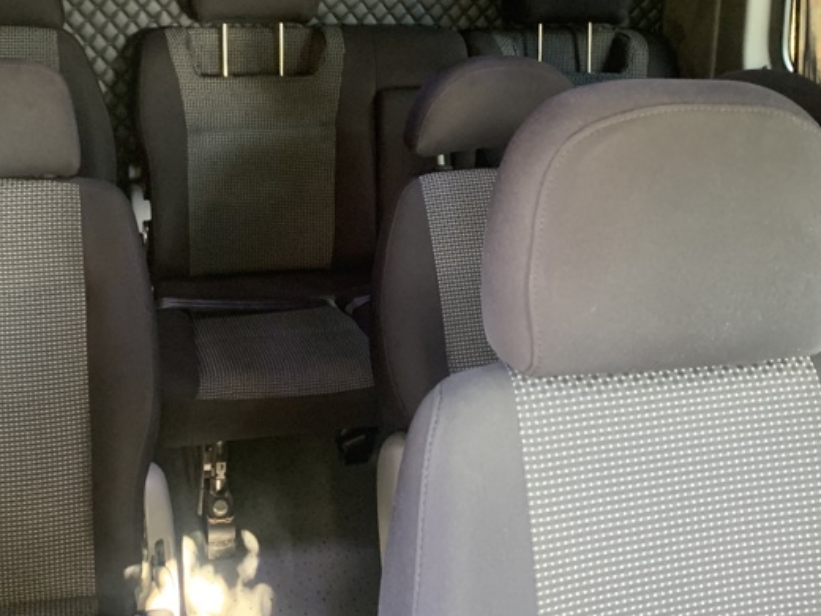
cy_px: 182
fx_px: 1186
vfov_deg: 28.8
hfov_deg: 38.2
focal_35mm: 50
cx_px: 387
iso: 400
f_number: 1.8
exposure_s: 1/40
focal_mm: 4.25
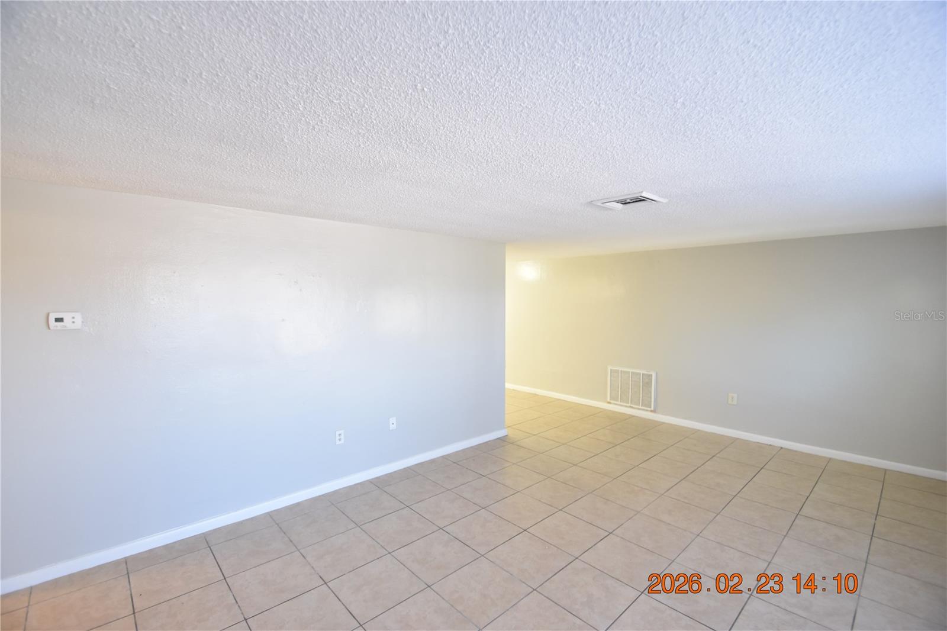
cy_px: 316
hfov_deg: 100.4
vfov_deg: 77.3
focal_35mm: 15
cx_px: 474
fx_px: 394
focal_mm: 10
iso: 800
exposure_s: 1/20
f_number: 3.5
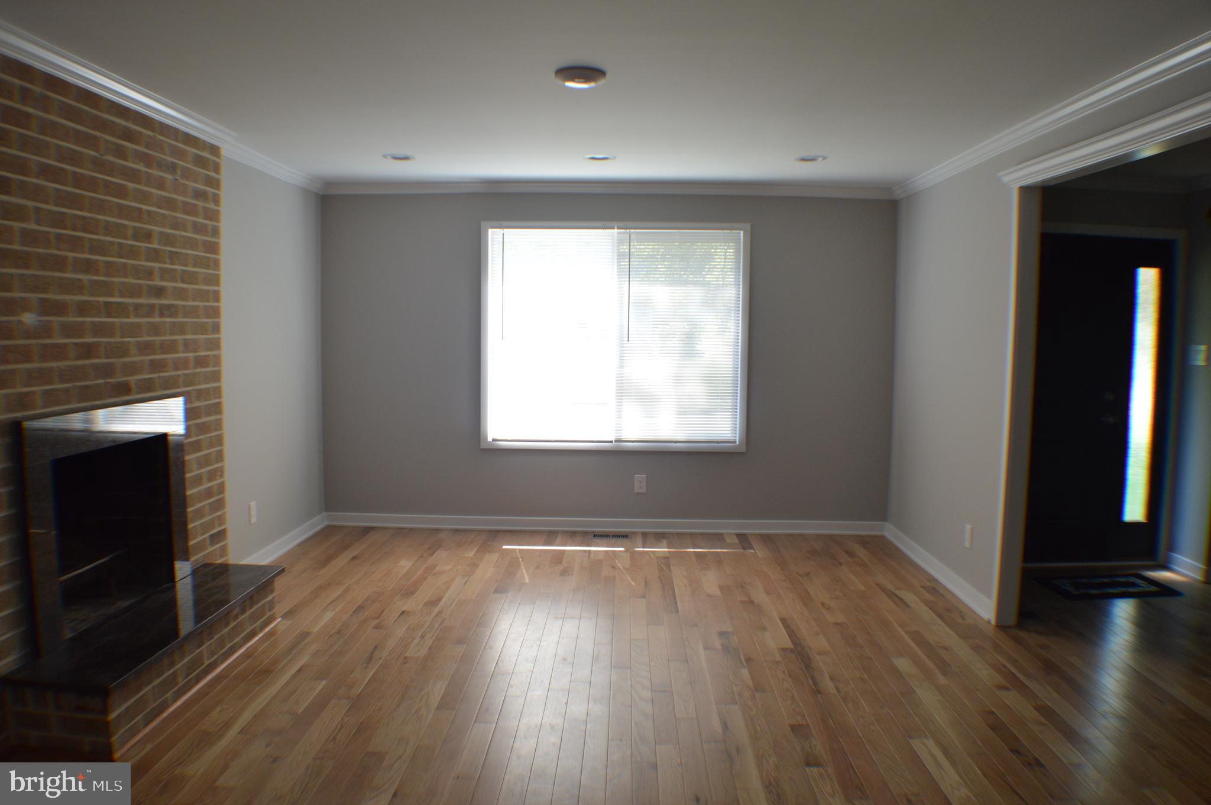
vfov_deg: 39.9
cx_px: 606
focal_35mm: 33
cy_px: 402
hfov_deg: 57.3
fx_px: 1109
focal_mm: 22
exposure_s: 1/100
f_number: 5
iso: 400
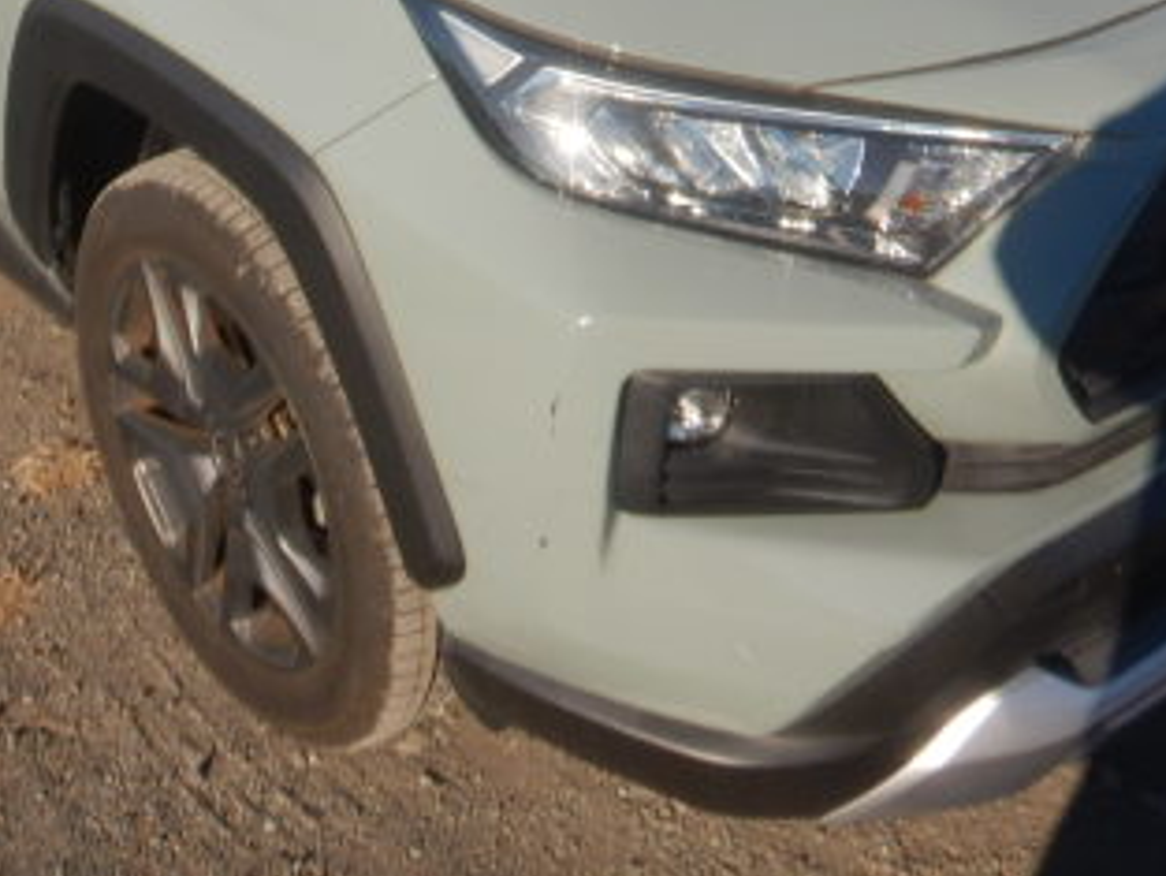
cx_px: 466
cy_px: 11
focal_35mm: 49
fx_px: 1651
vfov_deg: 28.0
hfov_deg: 38.7
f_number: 2.8
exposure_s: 1/500
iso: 125
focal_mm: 4.3
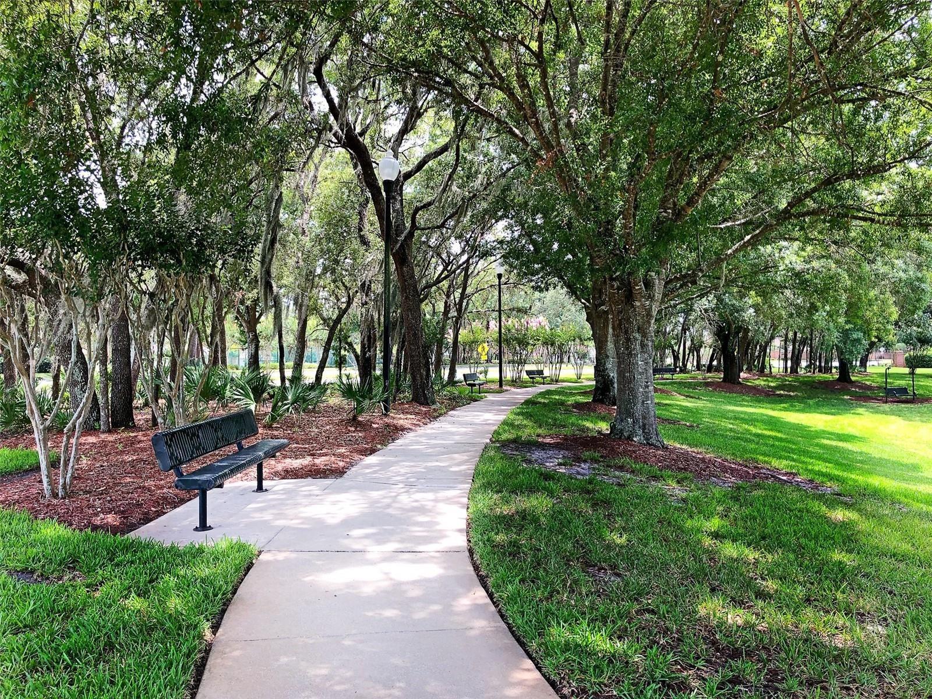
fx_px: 754
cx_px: 466
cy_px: 350
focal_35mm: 28
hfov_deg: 63.4
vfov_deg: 49.7
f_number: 1.8
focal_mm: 3.99
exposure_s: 1/193
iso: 20
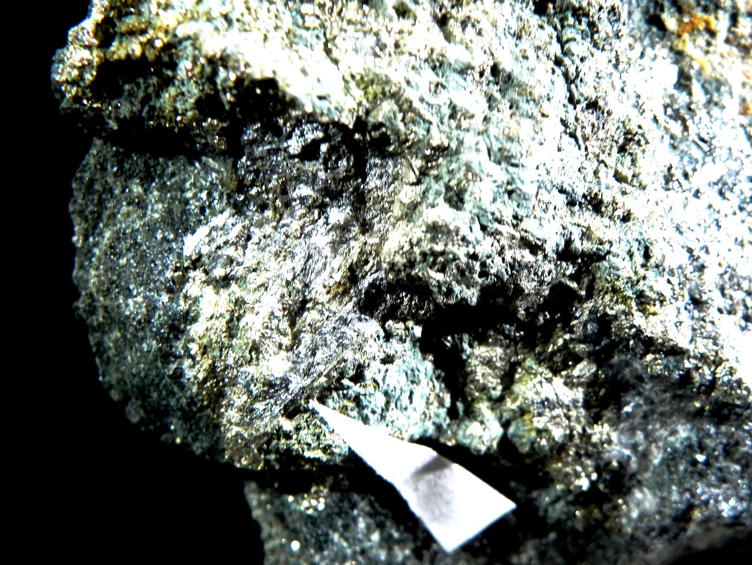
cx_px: 376
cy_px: 282
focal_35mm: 66
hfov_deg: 29.4
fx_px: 1434
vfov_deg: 22.3
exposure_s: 1/28.3
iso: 185
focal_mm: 11.8
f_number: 3.5
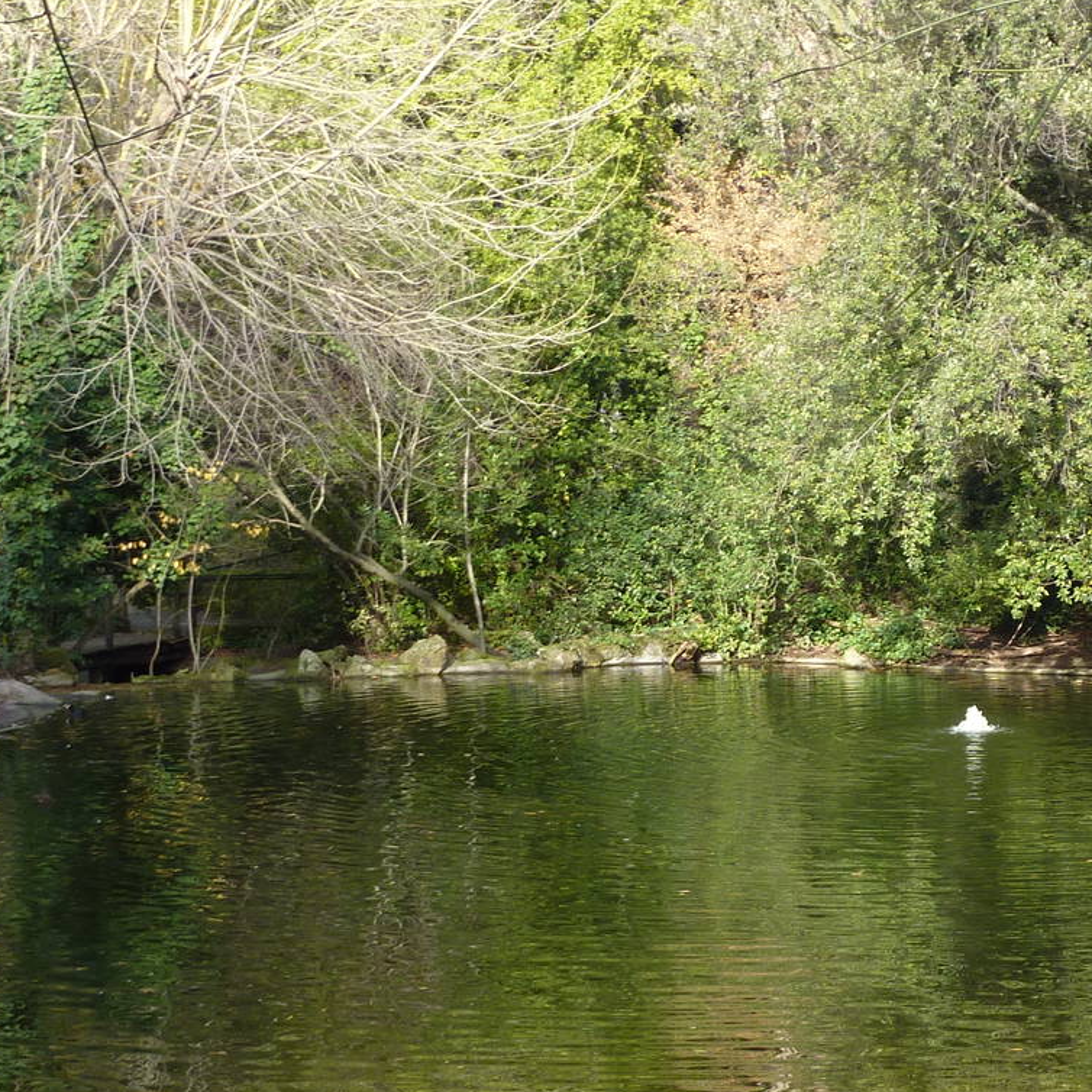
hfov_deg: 19.1
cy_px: 692
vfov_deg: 19.3
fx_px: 3212
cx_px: 907
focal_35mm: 90
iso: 80
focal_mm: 7.9
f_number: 4
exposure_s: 1/100
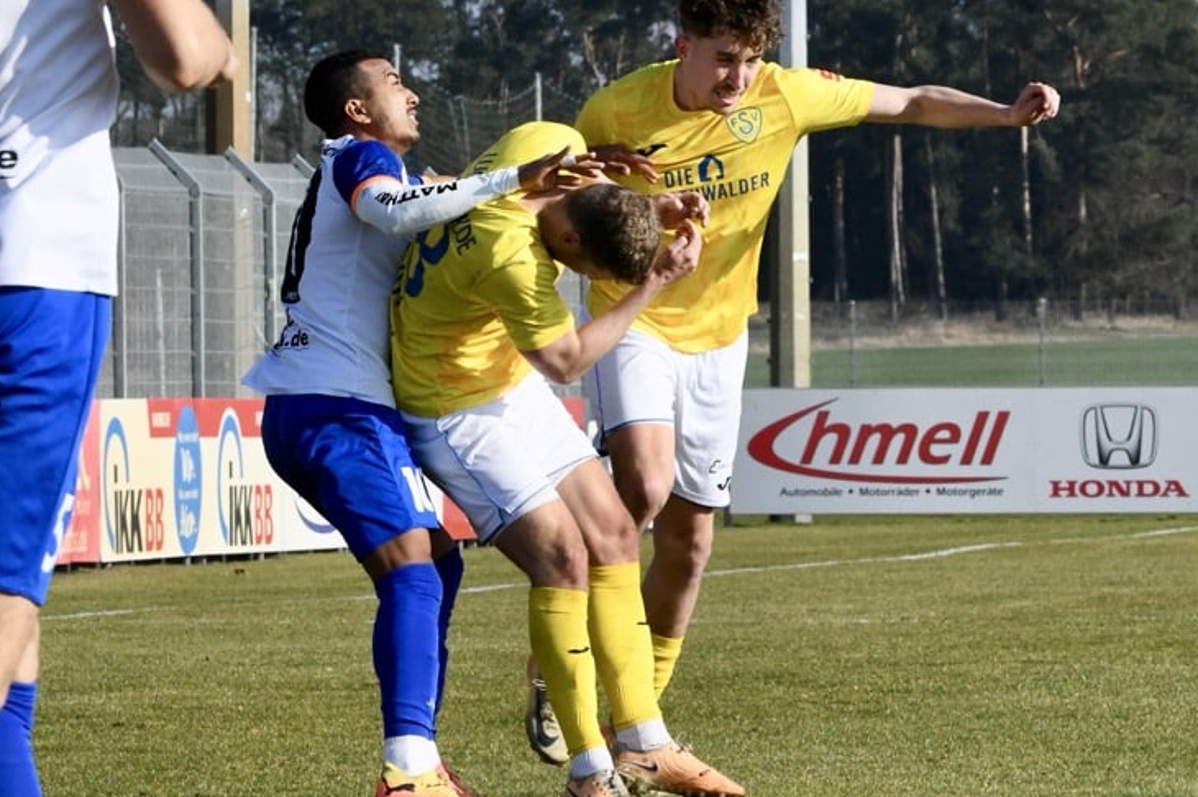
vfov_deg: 4.5
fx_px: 10211
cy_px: 248
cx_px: 711
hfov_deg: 6.7
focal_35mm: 307
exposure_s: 1/1600
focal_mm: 175
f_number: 16
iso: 2500
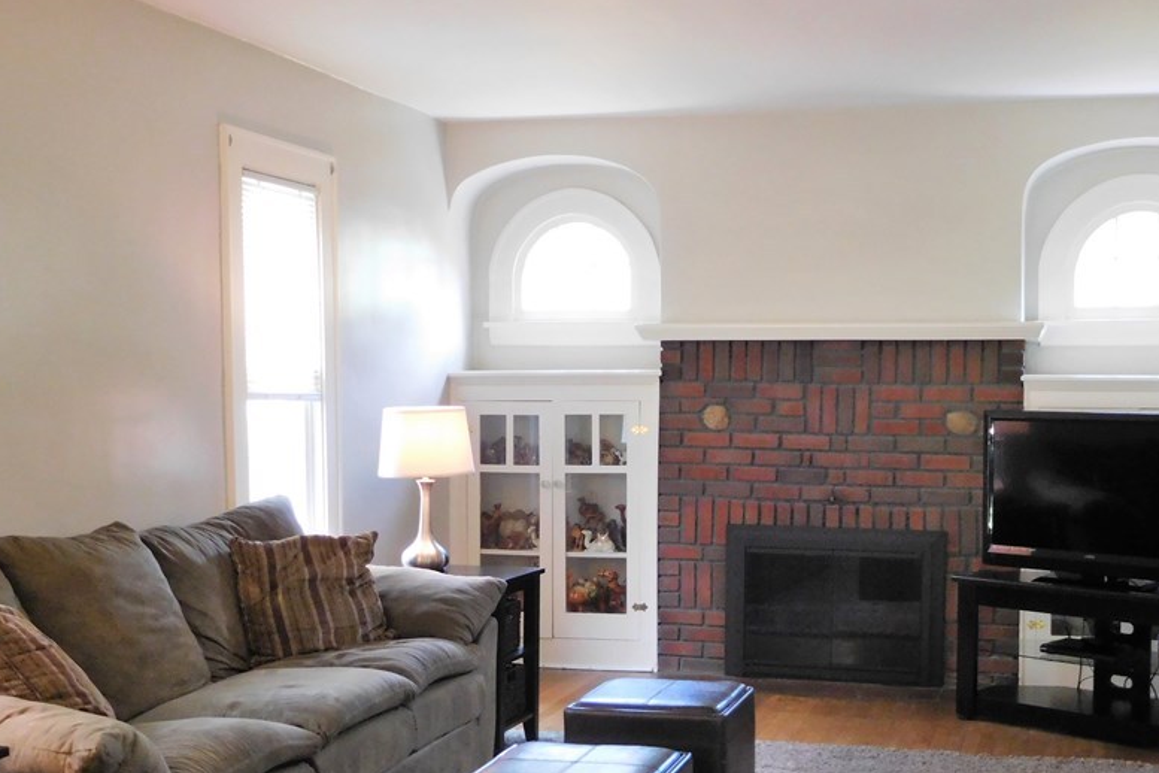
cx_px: 716
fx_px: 1545
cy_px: 492
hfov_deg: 40.9
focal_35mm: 48
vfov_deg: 28.0
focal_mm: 6.2
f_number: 3.8
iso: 400
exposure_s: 1/20
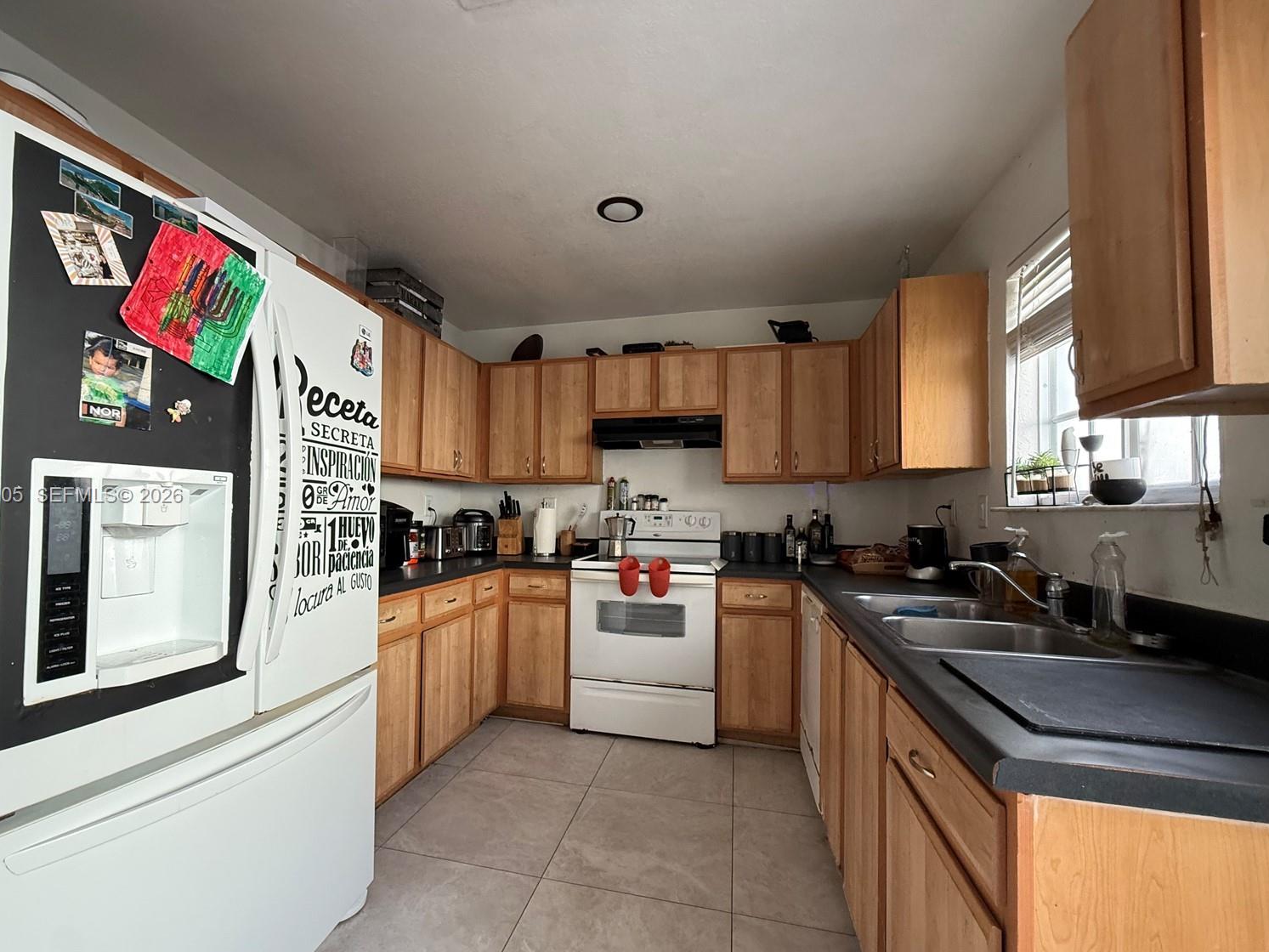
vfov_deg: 81.7
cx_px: 598
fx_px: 550
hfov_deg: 98.1
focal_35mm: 15
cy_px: 496
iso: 250
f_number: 2.2
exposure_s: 1/99
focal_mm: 2.22
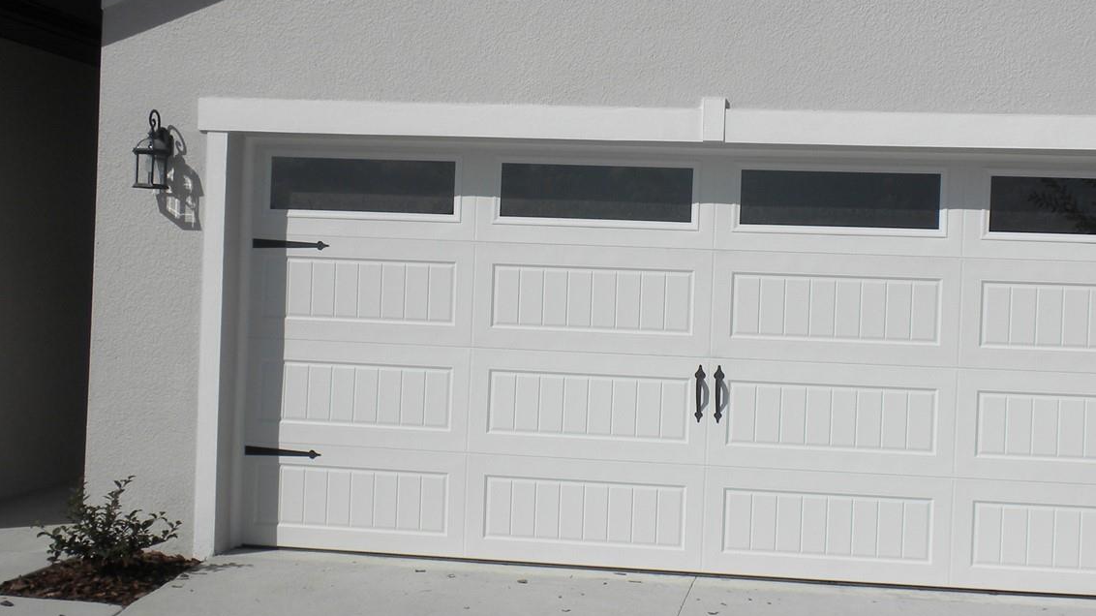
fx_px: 1656
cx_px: 633
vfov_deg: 21.1
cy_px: 294
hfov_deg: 36.5
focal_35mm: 57
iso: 64
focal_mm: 6.6
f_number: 10
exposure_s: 1/343
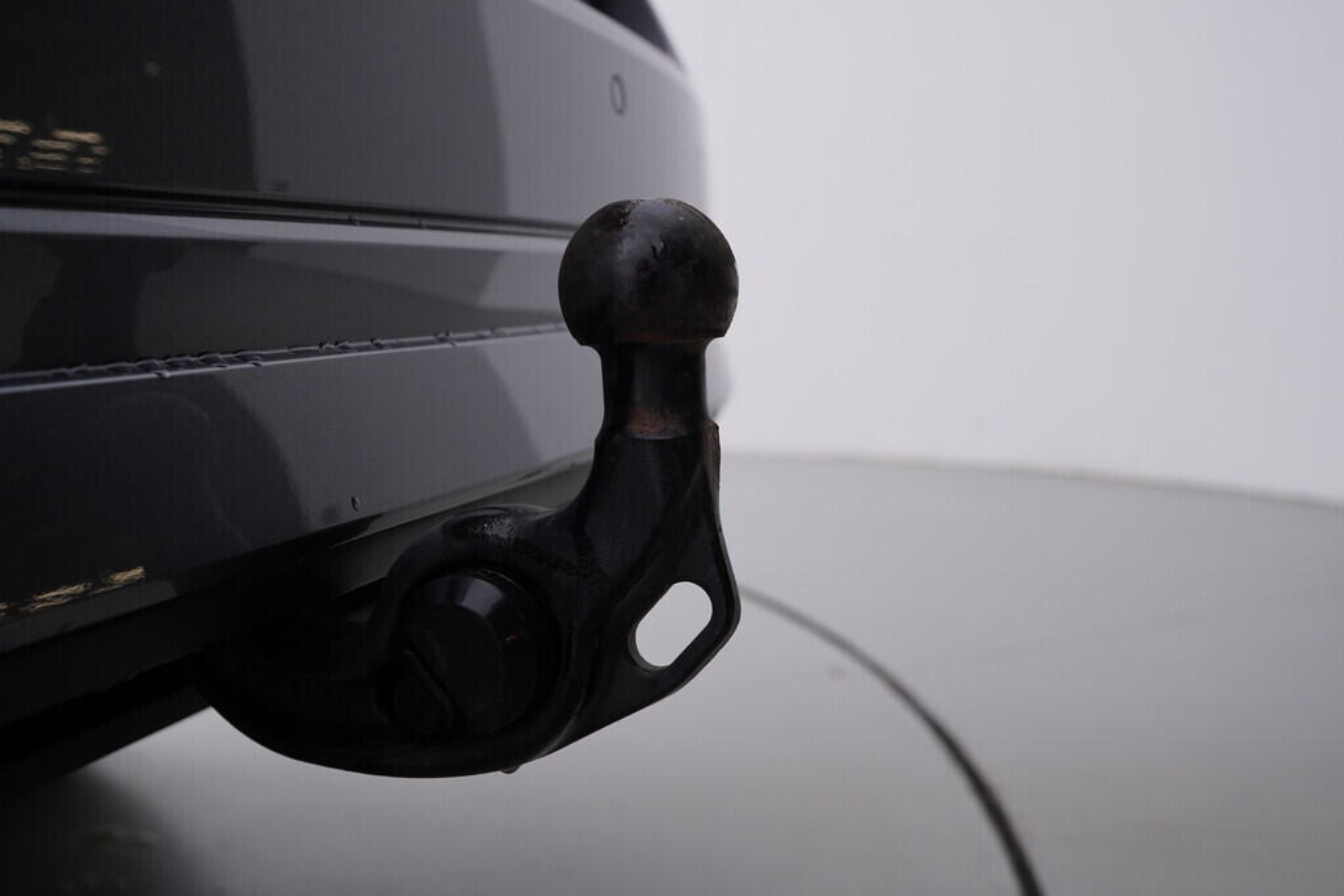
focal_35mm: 36
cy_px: 448
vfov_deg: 36.9
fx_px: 1344
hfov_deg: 53.1
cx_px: 672
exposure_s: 1/80
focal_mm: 24
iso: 125
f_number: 4.5
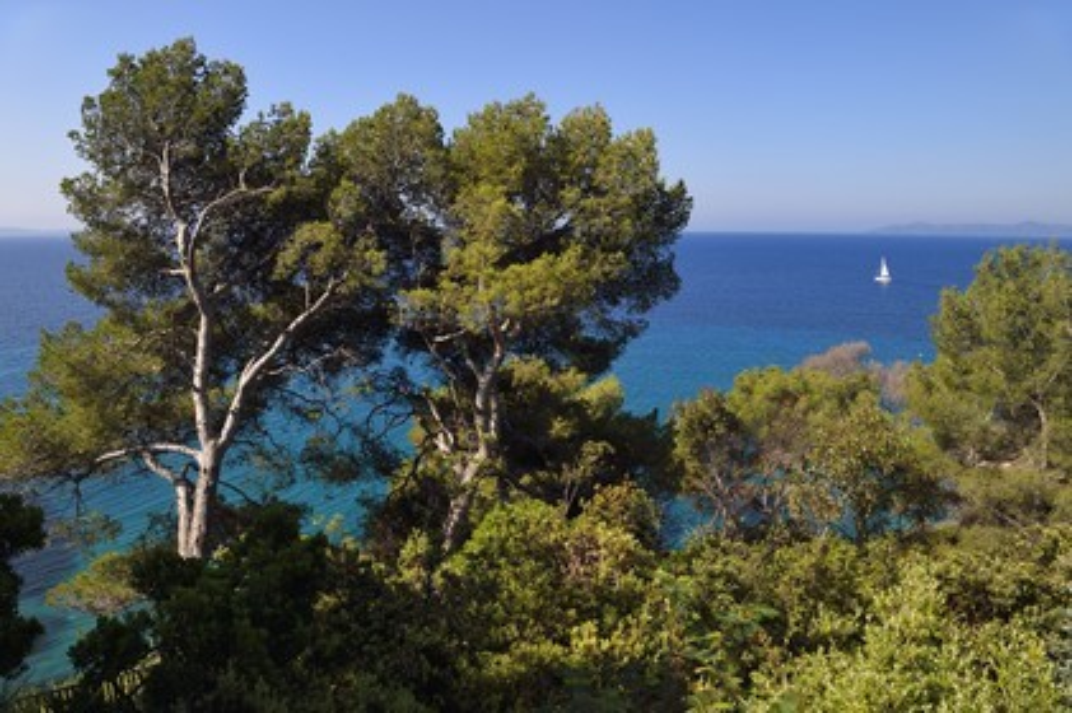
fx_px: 714
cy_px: 356
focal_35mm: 24
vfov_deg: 53.1
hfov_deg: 73.8
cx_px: 536
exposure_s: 1/320
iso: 200
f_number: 11
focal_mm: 24
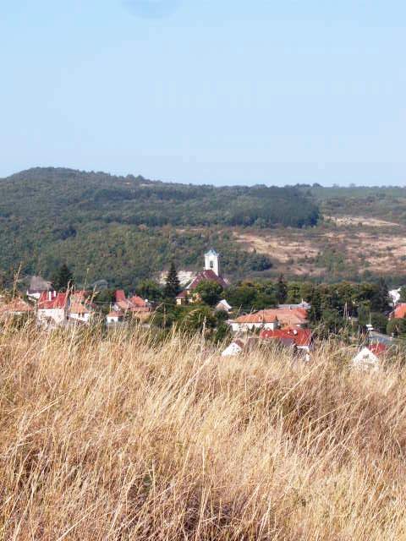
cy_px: 270
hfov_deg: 13.0
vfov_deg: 17.3
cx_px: 203
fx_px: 1783
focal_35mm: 114
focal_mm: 17.4
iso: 63
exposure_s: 1/90
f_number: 10
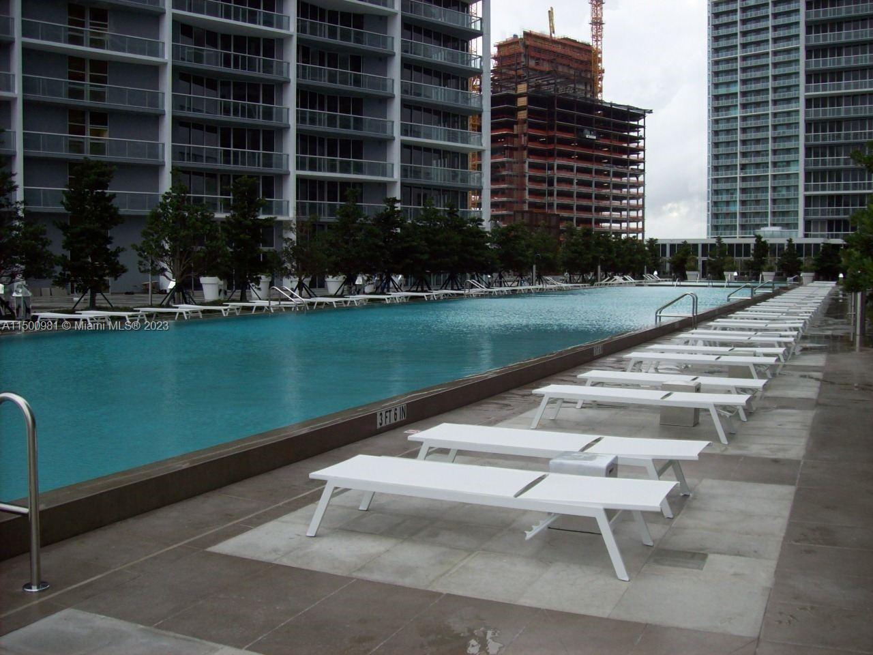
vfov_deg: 39.7
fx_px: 908
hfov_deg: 51.4
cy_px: 328
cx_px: 436
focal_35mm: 36
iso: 80
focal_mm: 6
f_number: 2.7
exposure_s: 1/303
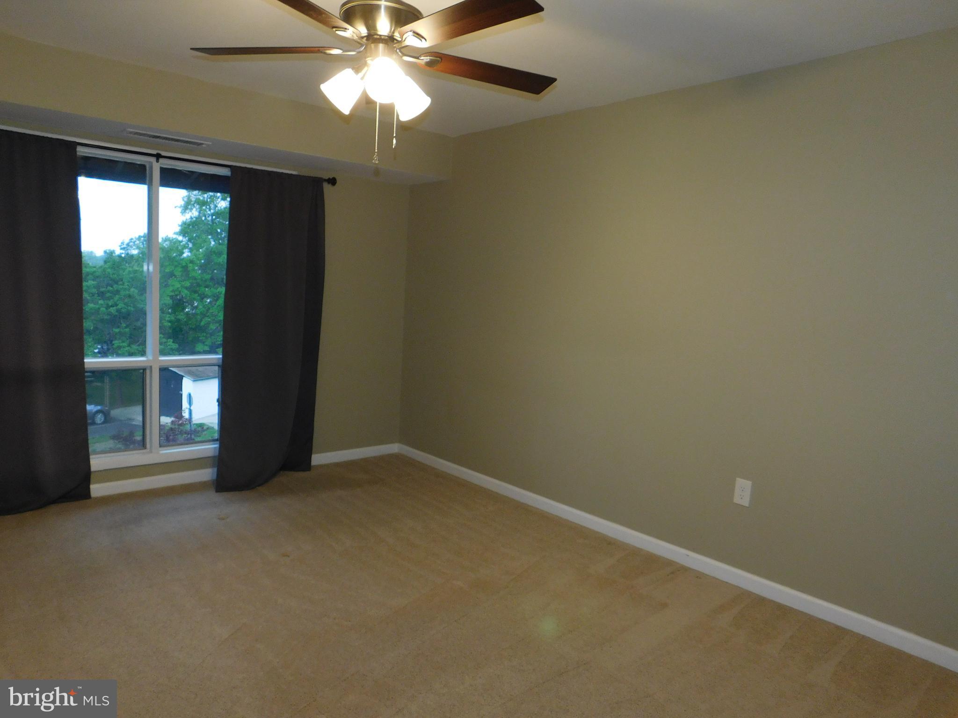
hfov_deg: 71.6
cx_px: 479
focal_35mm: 24
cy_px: 359
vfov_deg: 56.8
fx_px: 664
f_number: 3
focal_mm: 4.1
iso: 200
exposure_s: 1/30
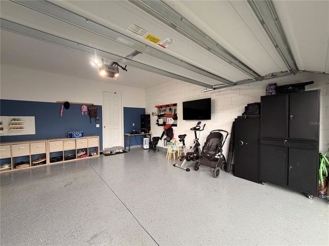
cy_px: 123
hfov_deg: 102.1
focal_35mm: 14
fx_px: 133
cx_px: 164
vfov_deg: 85.6
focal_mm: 2.22
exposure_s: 1/60
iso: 200
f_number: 2.2
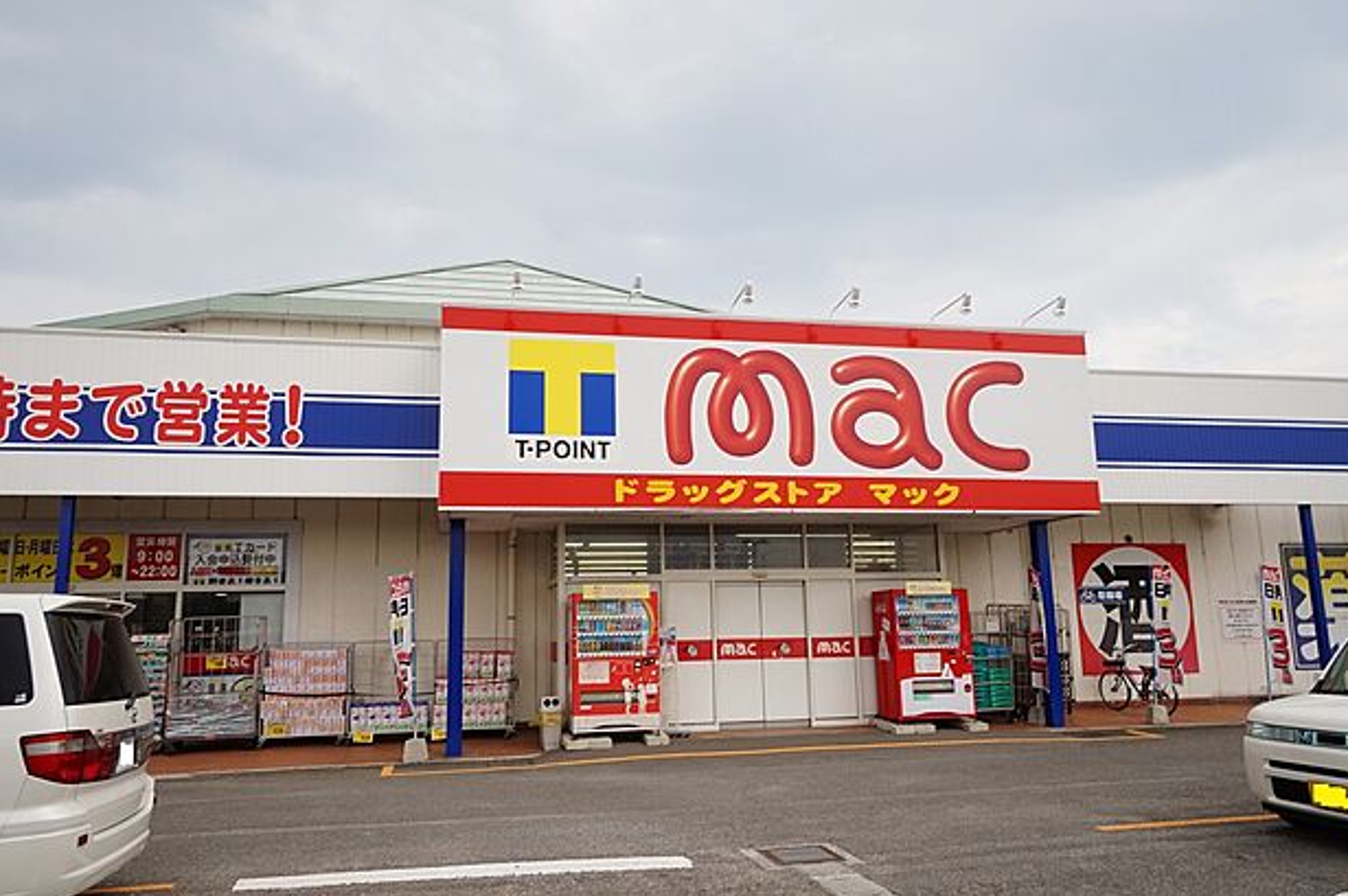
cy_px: 459
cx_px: 662
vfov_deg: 48.6
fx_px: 992
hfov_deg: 68.4
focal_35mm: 27
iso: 100
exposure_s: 1/80
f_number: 11
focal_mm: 17
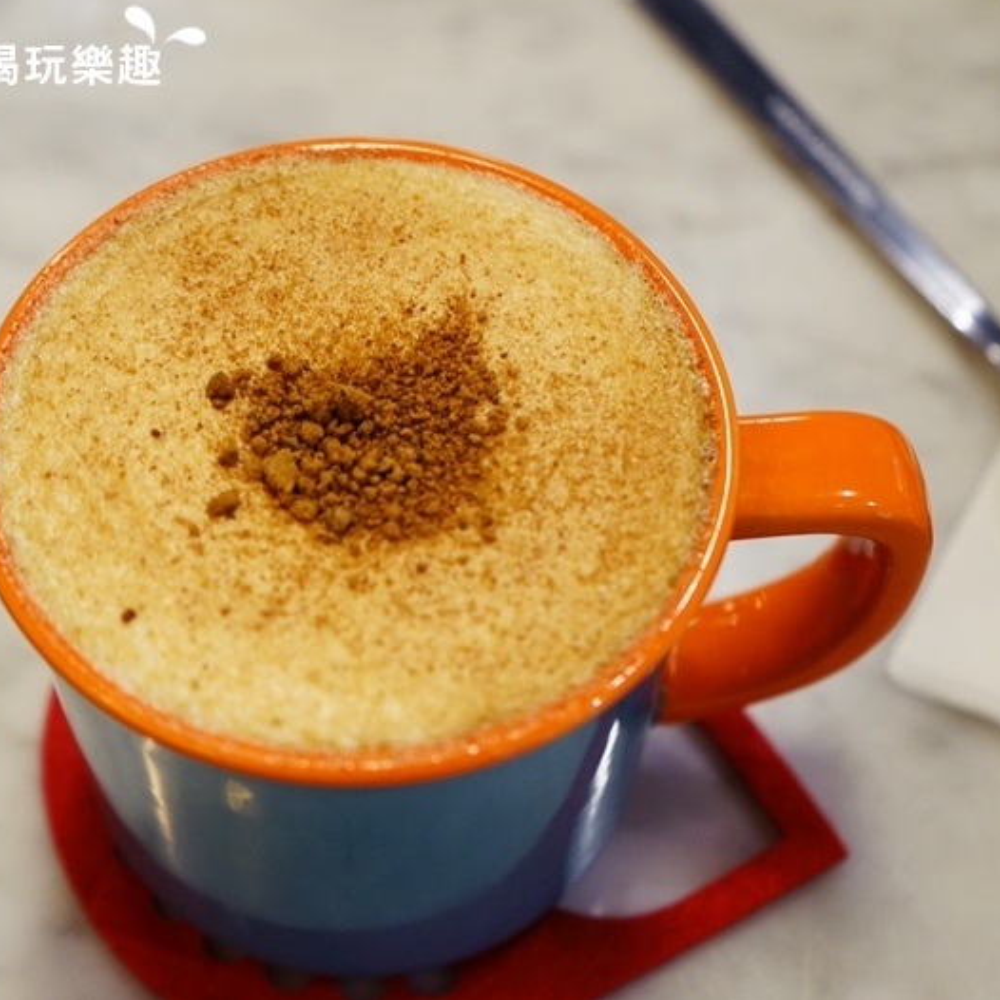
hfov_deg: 27.7
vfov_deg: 27.7
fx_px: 2026
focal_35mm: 62
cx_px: 432
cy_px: 499
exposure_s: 1/60
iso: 1600
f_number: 4.5
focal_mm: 48
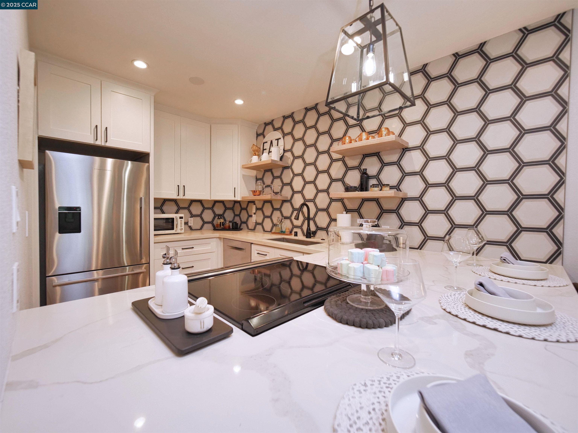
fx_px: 234
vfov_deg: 85.7
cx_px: 289
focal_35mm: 14
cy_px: 216
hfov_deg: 102.1
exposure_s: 1/160
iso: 800
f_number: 3.2
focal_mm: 7
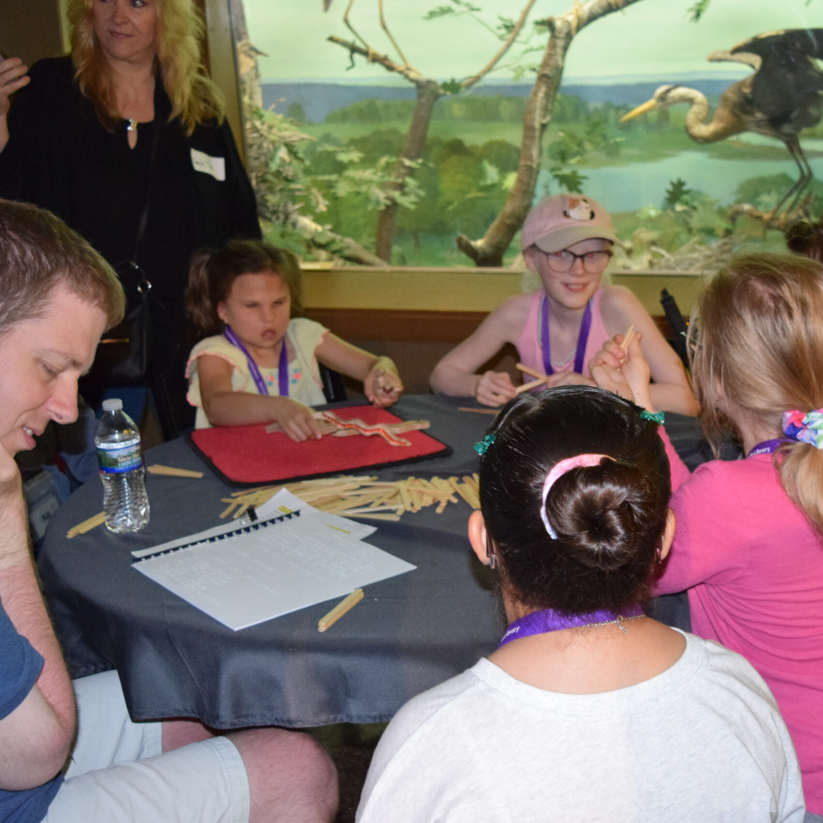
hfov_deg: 36.6
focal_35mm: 46
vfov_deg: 36.8
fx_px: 1237
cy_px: 412
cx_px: 507
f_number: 4
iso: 2500
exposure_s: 1/60
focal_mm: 24
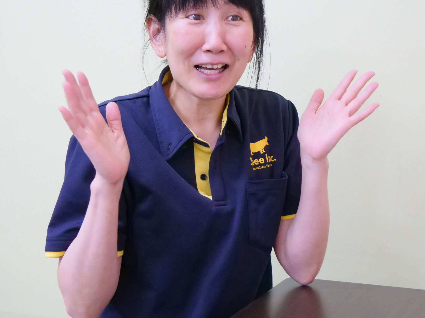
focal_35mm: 56
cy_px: 124
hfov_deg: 34.2
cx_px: 261
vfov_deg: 26.0
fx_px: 687
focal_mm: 20
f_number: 4.1
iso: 3200
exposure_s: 1/60
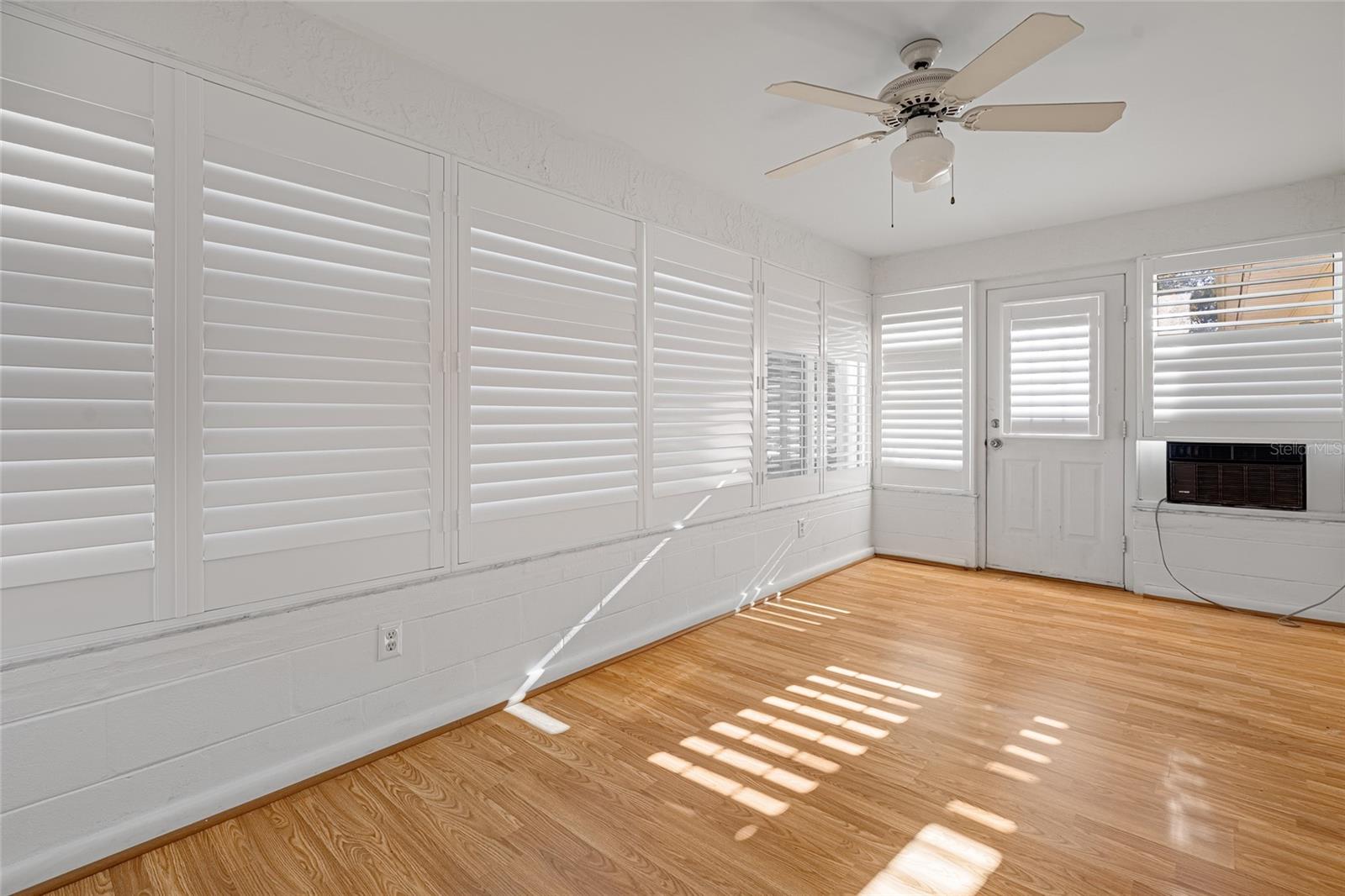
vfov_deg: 73.7
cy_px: 448
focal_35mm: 16
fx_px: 598
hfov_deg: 96.7
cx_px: 672
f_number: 8
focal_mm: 16
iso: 400
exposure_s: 1/800
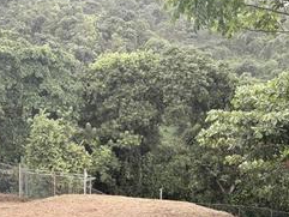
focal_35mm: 54
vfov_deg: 25.9
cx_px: 76
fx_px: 451
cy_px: 207
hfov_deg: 34.8
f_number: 1.6
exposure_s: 1/293
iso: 50
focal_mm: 5.96
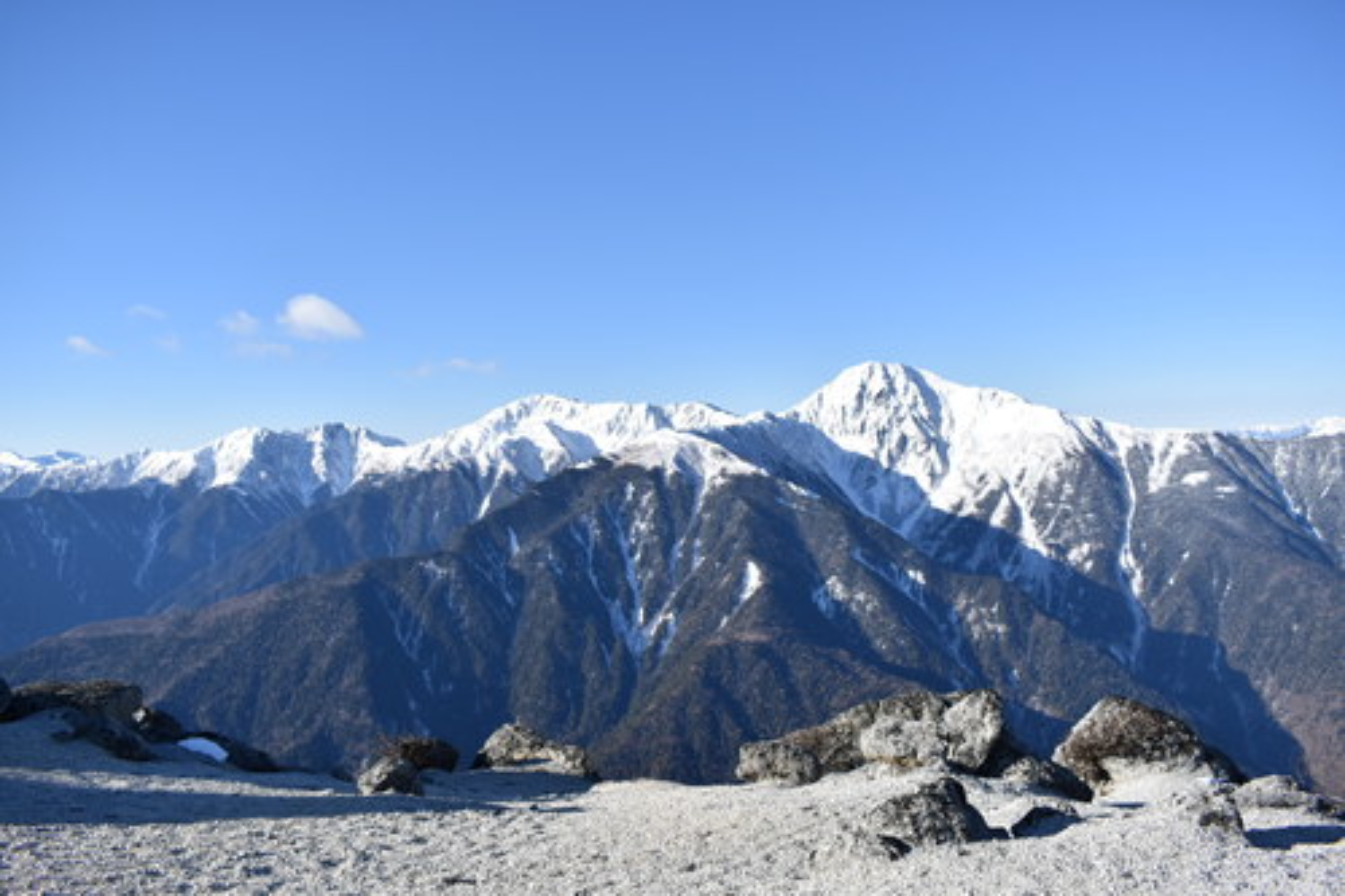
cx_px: 672
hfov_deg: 61.9
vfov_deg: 43.6
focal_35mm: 30
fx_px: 1120
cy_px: 448
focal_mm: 20
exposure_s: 1/1000
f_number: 5.6
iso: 200
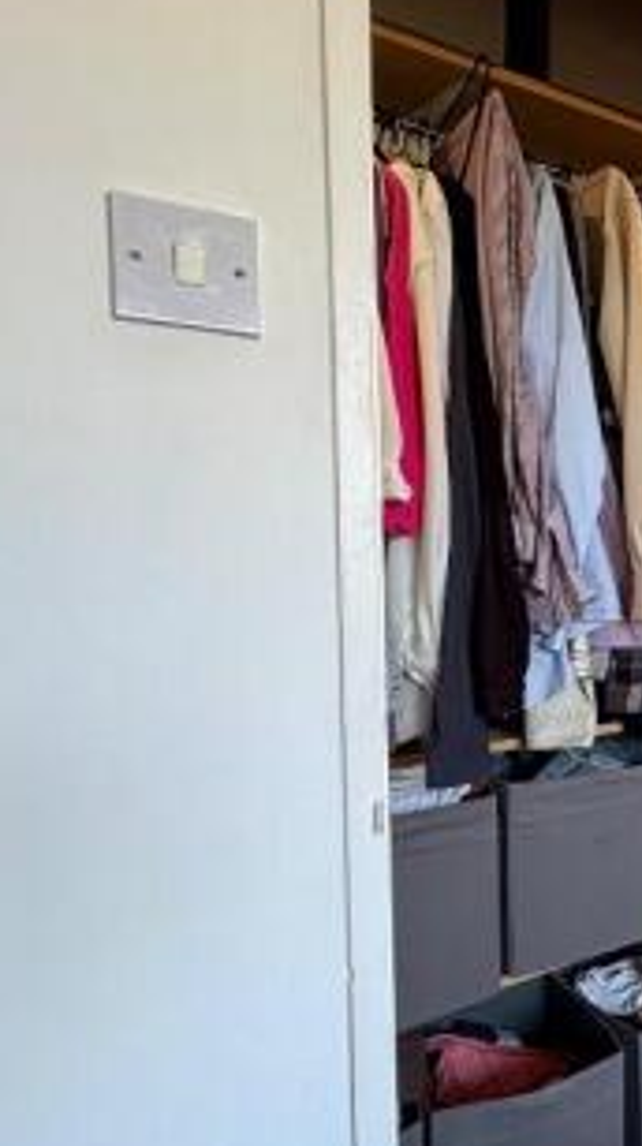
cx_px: 816
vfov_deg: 66.1
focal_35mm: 29
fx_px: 880
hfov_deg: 31.7
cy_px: 584
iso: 125
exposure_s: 1/50
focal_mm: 2.22
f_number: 2.2
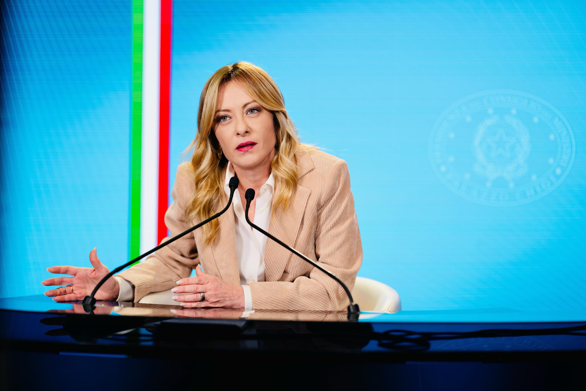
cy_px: 196
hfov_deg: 22.4
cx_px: 293
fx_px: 1481
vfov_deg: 15.0
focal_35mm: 91
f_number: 2
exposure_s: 1/125
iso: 320
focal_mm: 91
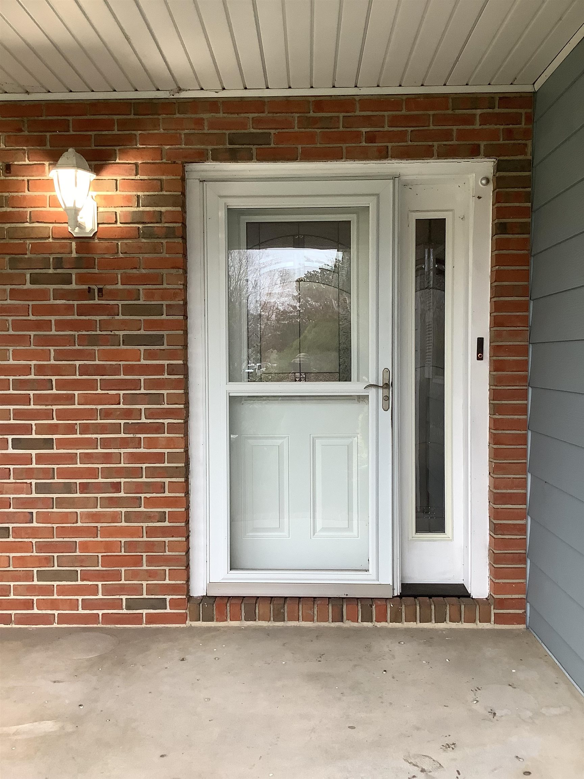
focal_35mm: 31
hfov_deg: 45.4
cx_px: 292
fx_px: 697
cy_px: 390
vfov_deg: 58.4
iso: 80
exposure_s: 1/60
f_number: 2.4
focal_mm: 3.3
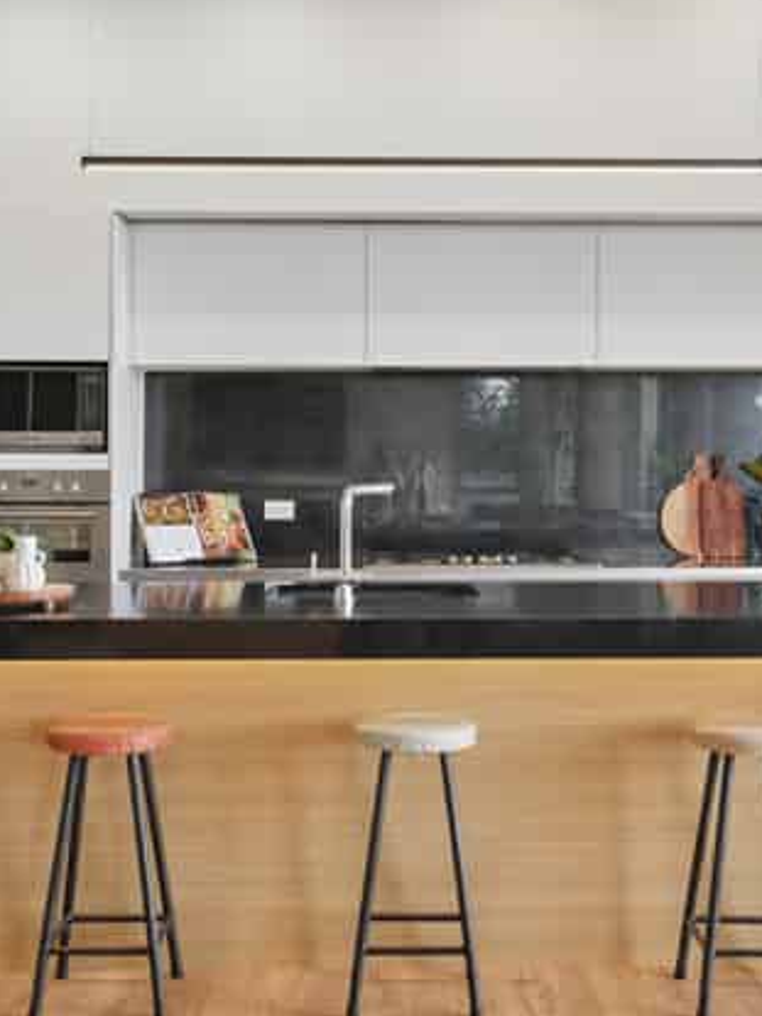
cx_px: 443
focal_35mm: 46
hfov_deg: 31.4
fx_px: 1351
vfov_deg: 41.2
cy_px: 486
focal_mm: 14
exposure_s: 1/15
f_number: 6.3
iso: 250
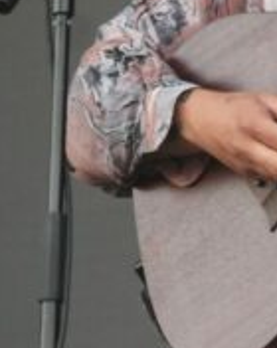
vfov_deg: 2.2
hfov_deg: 1.8
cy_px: 32
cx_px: 582
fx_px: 8927
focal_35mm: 868
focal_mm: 141
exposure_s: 1/250
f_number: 5.6
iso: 2500
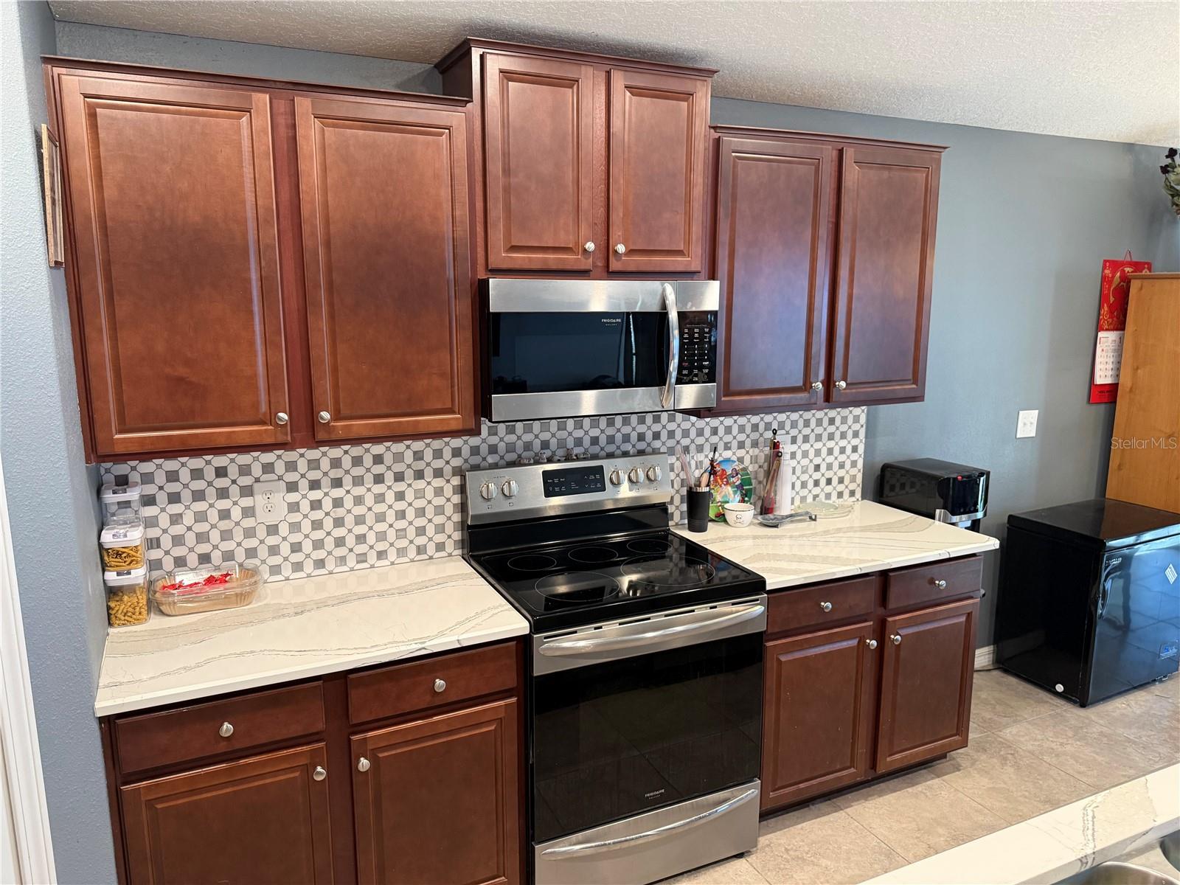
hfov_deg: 71.6
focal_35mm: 24
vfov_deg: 56.8
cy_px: 442
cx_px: 590
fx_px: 818
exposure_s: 1/60
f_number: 1.78
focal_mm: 6.76
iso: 320
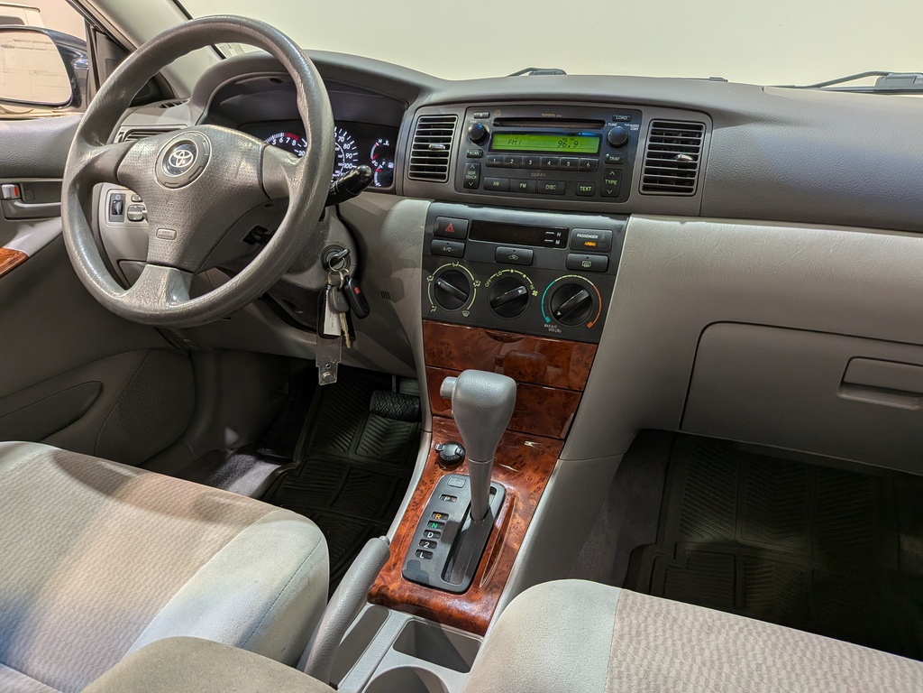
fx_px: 640
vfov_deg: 56.8
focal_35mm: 24
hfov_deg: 71.6
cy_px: 346
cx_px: 462
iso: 28
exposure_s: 1/111
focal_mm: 4.53
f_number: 1.7
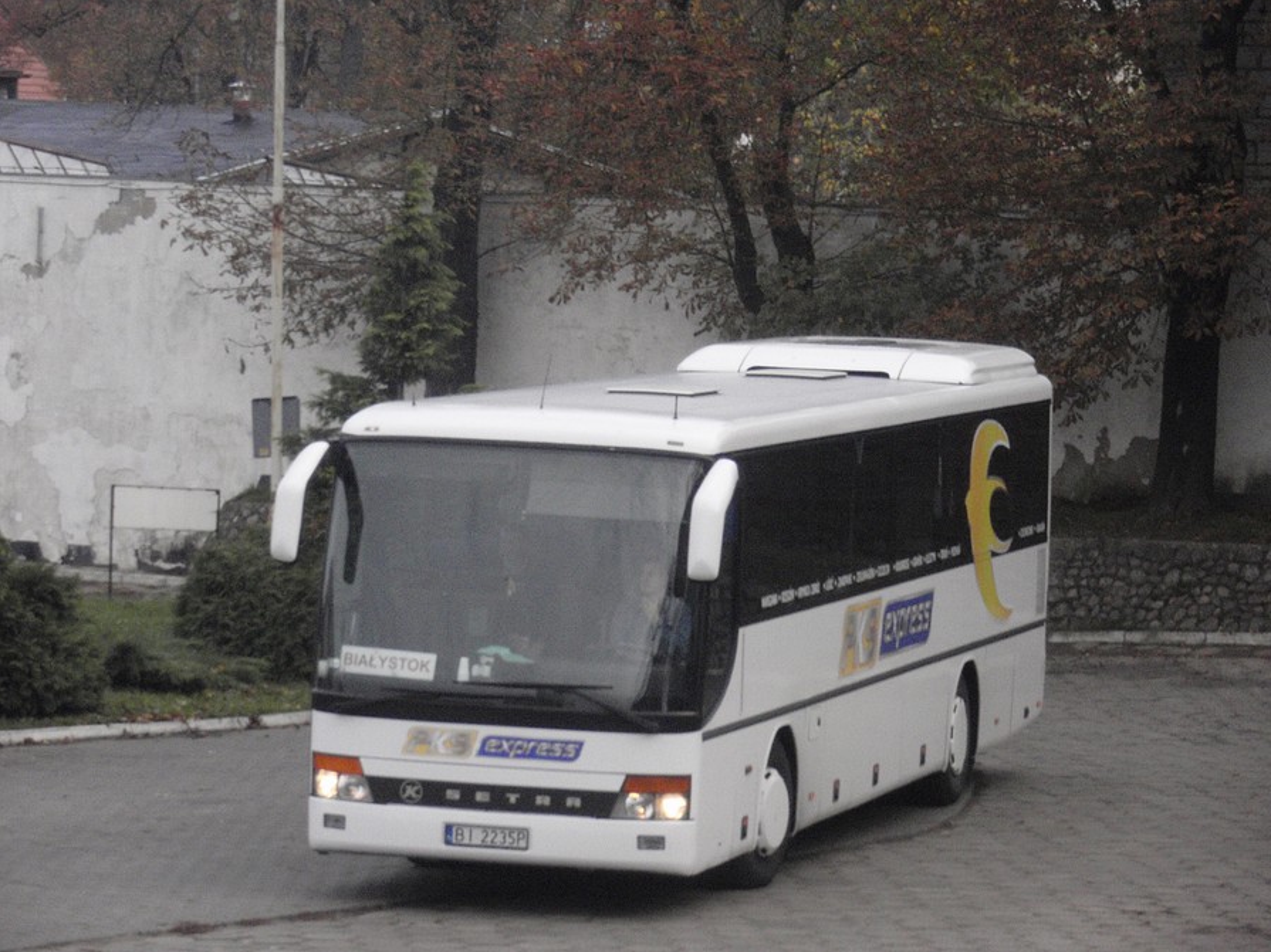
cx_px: 638
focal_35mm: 177
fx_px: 6498
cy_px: 477
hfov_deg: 11.2
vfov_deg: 8.4
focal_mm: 31.58
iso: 640
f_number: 5.7
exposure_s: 1/500
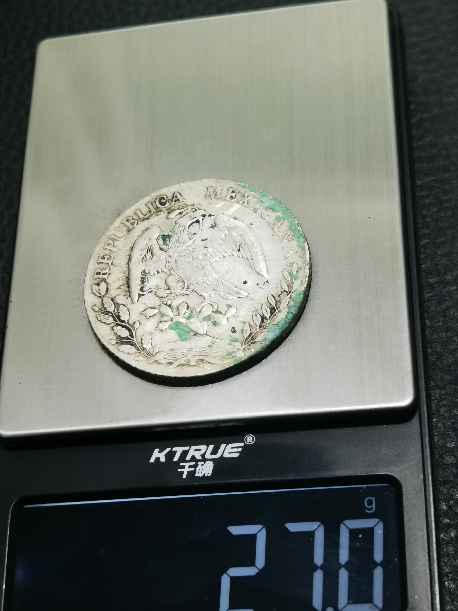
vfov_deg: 31.2
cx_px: 229
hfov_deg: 23.7
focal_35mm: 62
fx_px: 1094
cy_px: 306
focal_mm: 6.67
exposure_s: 1/100
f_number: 1.9
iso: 100
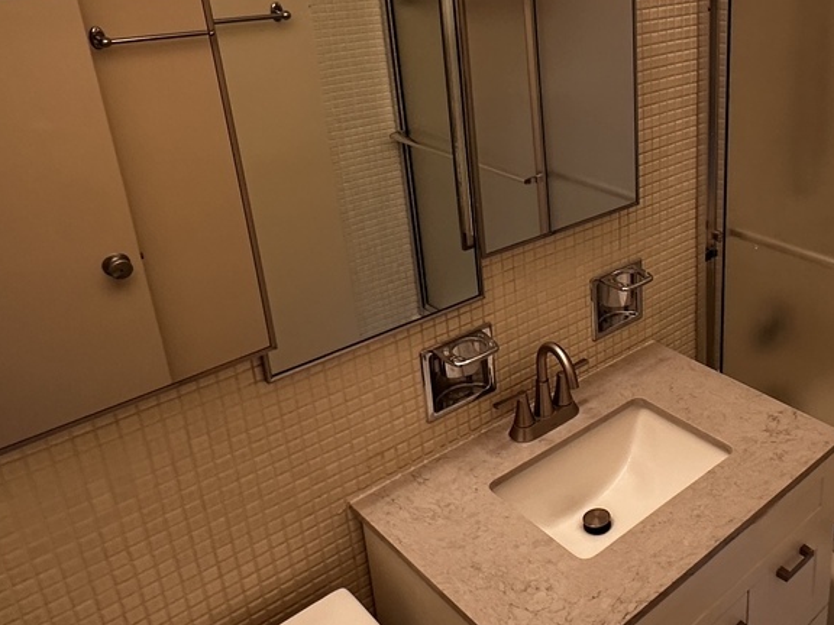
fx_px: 843
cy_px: 190
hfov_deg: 48.7
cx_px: 702
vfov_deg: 40.0
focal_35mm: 35
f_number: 2.2
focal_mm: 2.22
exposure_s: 1/60
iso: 160
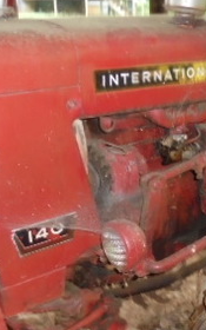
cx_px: 196
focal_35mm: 62
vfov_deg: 32.6
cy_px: 226
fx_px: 557
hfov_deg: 20.4
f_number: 3.5
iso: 400
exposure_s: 1/30
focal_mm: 4.6
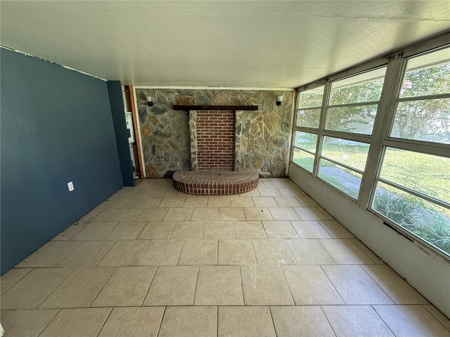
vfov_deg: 85.7
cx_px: 225
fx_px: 182
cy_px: 168
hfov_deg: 102.1
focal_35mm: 14
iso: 320
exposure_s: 1/60
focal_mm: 2.22
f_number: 2.2
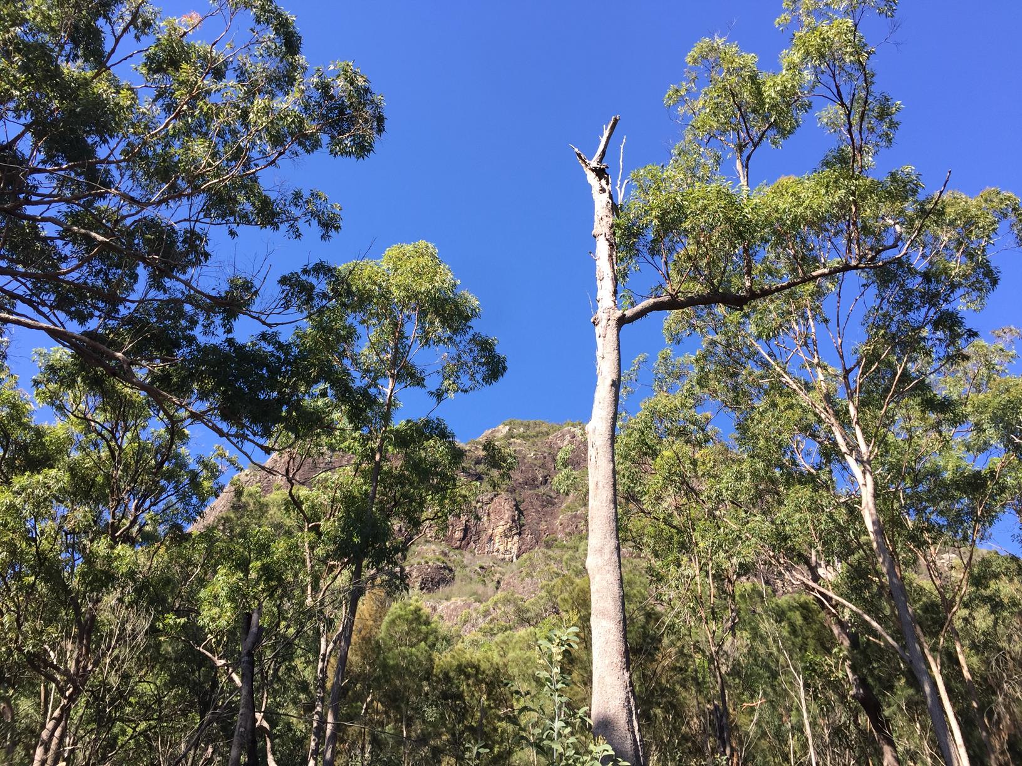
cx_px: 511
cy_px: 383
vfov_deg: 48.2
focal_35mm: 29
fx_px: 856
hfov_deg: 61.7
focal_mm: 4.15
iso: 32
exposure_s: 1/507
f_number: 2.2
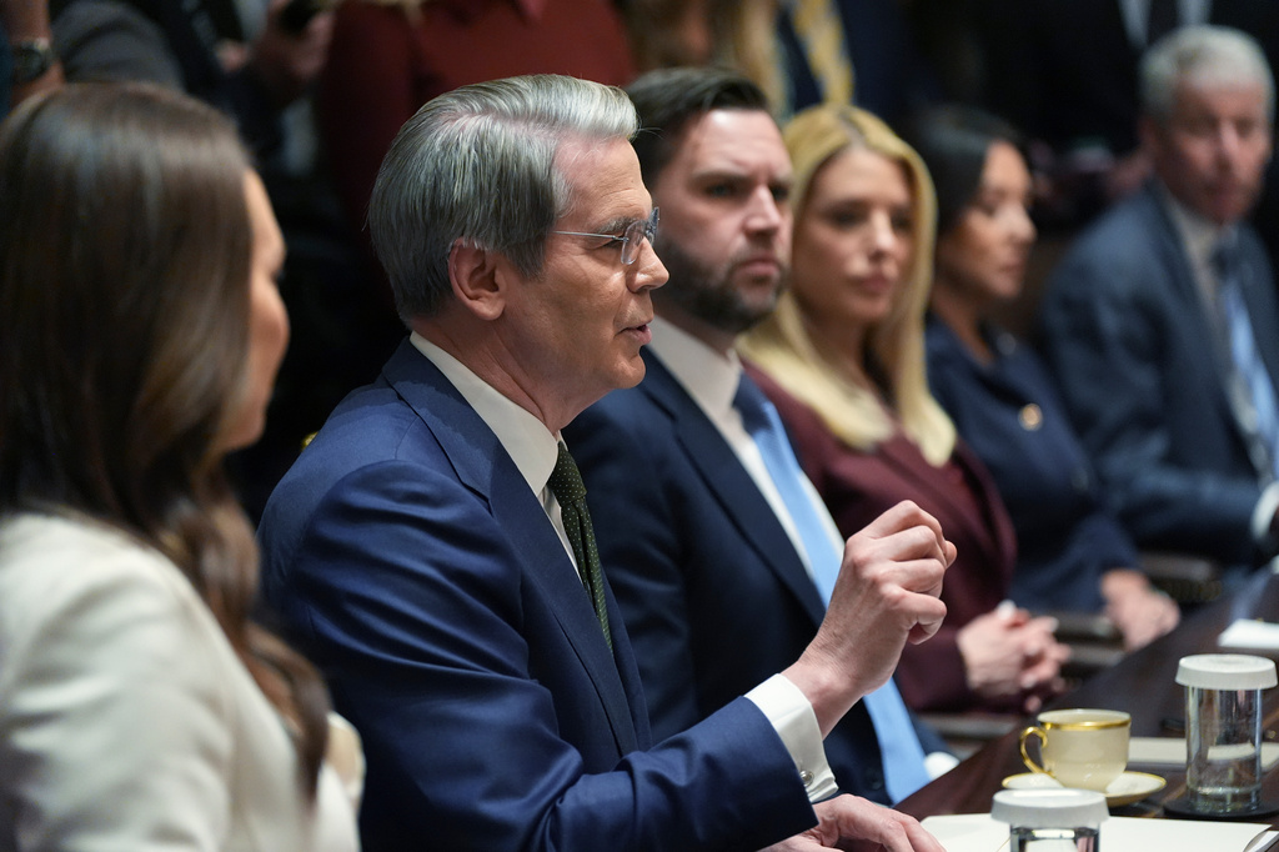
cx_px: 640
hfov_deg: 13.5
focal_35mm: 152
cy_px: 426
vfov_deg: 9.0
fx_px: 5398
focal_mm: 152
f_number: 2.8
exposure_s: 1/400
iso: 5000
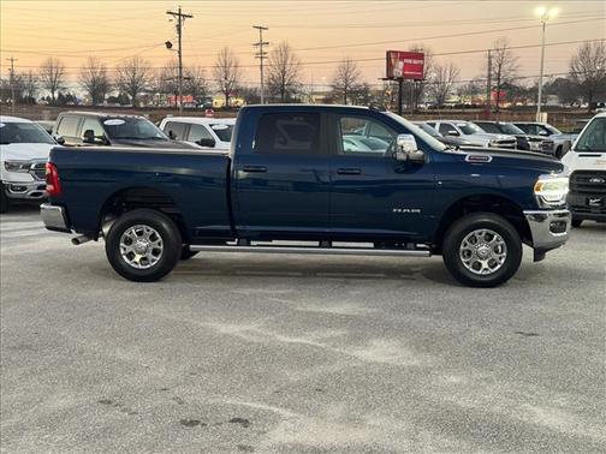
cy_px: 227
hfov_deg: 39.7
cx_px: 303
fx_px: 840
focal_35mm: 48
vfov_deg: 30.3
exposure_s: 1/59
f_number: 1.78
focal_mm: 6.76
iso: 250
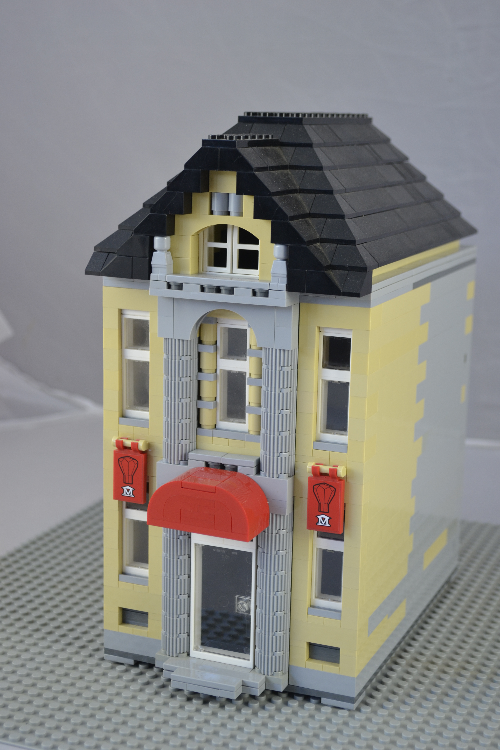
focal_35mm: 60
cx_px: 250
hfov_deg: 22.6
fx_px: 1250
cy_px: 375
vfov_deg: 33.4
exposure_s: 1/30
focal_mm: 40
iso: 400
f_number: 5.3
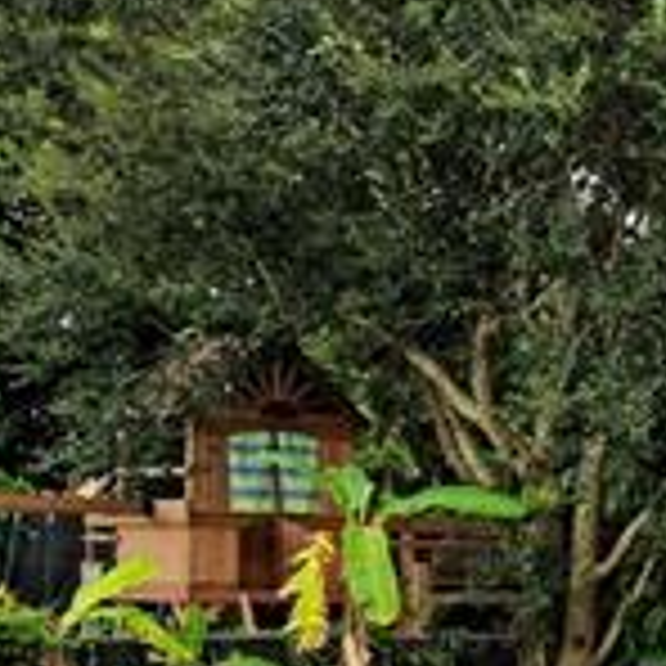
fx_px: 2046
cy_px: 598
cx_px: 1773
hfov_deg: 12.5
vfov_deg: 18.2
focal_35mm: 94
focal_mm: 16
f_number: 6.3
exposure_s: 1/100
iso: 100
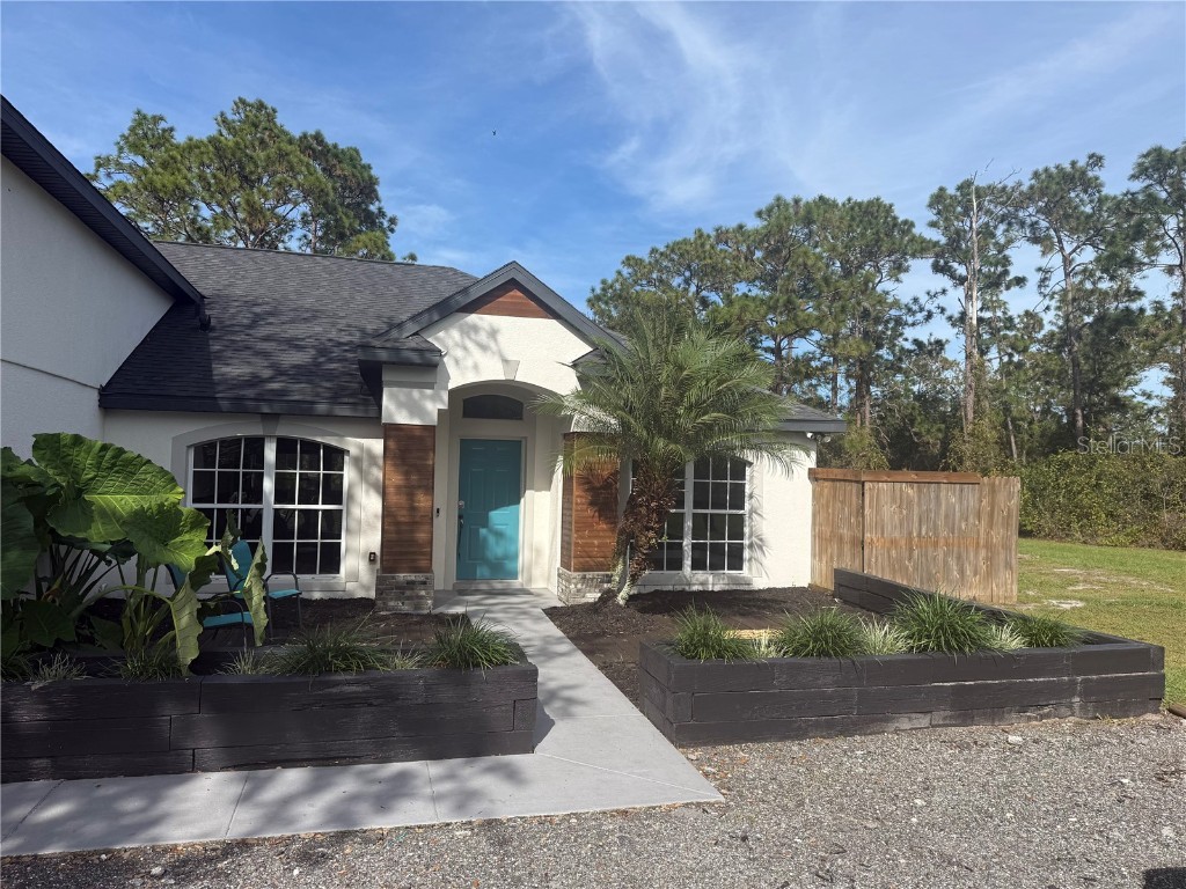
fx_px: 822
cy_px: 444
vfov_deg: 56.8
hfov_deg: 71.6
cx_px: 593
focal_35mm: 24
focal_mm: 6.76
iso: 80
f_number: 1.78
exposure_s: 1/3953
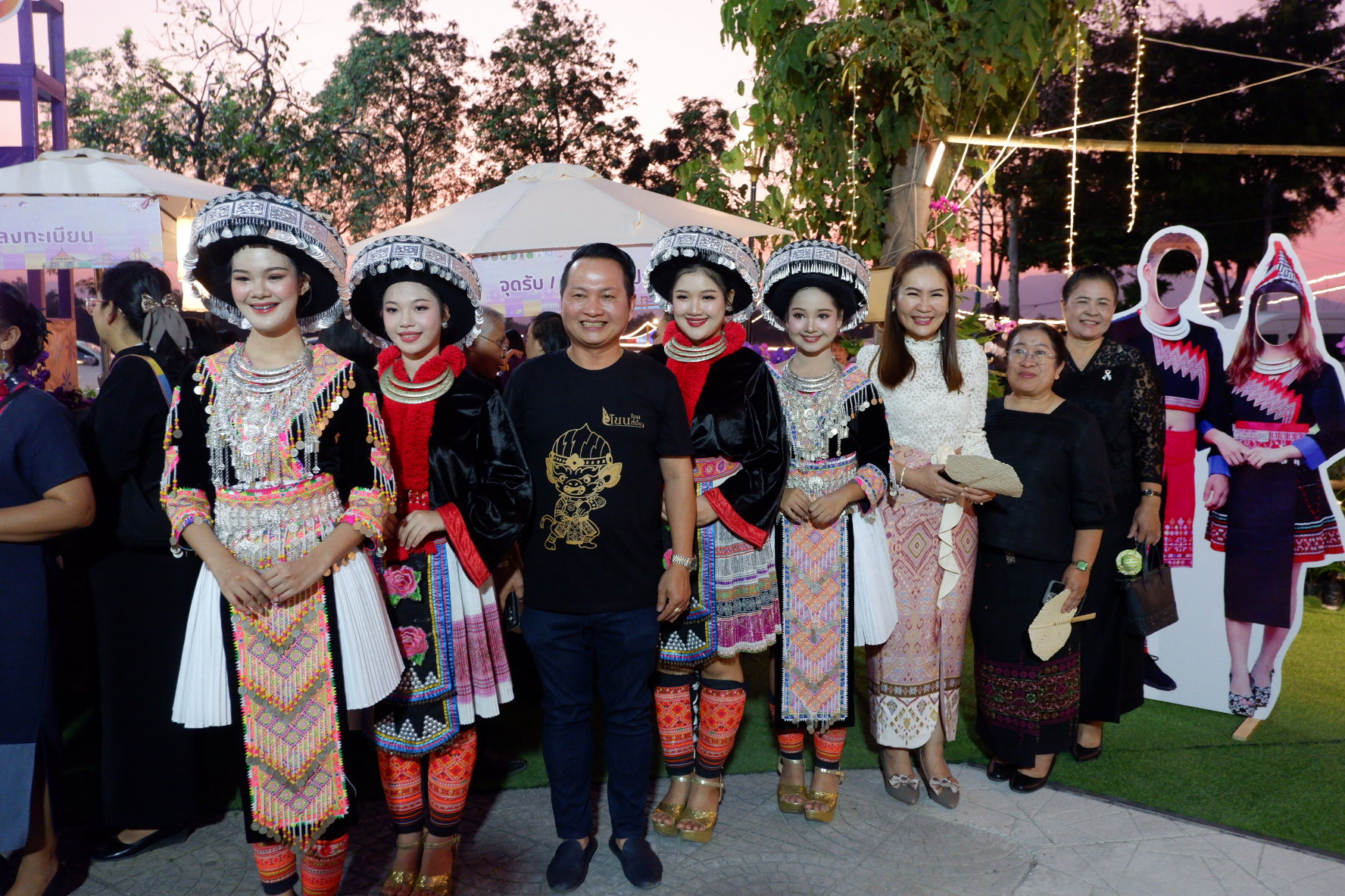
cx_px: 672
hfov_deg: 63.7
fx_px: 1083
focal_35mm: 29
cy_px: 448
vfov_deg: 45.0
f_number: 4
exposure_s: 1/140
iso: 2500
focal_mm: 19.2
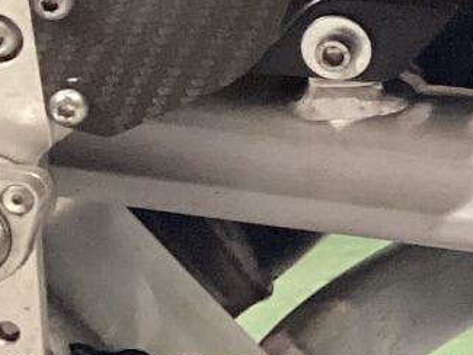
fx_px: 2501
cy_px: -32
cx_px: 1319
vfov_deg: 8.1
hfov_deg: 9.1
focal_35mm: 183
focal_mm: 3.3
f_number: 2.4
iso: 250
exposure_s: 1/60
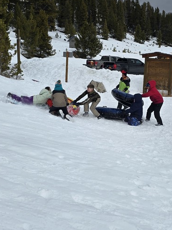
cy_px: 108
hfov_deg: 30.2
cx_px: 99
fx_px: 318
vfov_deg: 39.6
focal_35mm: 48
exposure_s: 1/1157
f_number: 1.7
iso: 12
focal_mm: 6.3
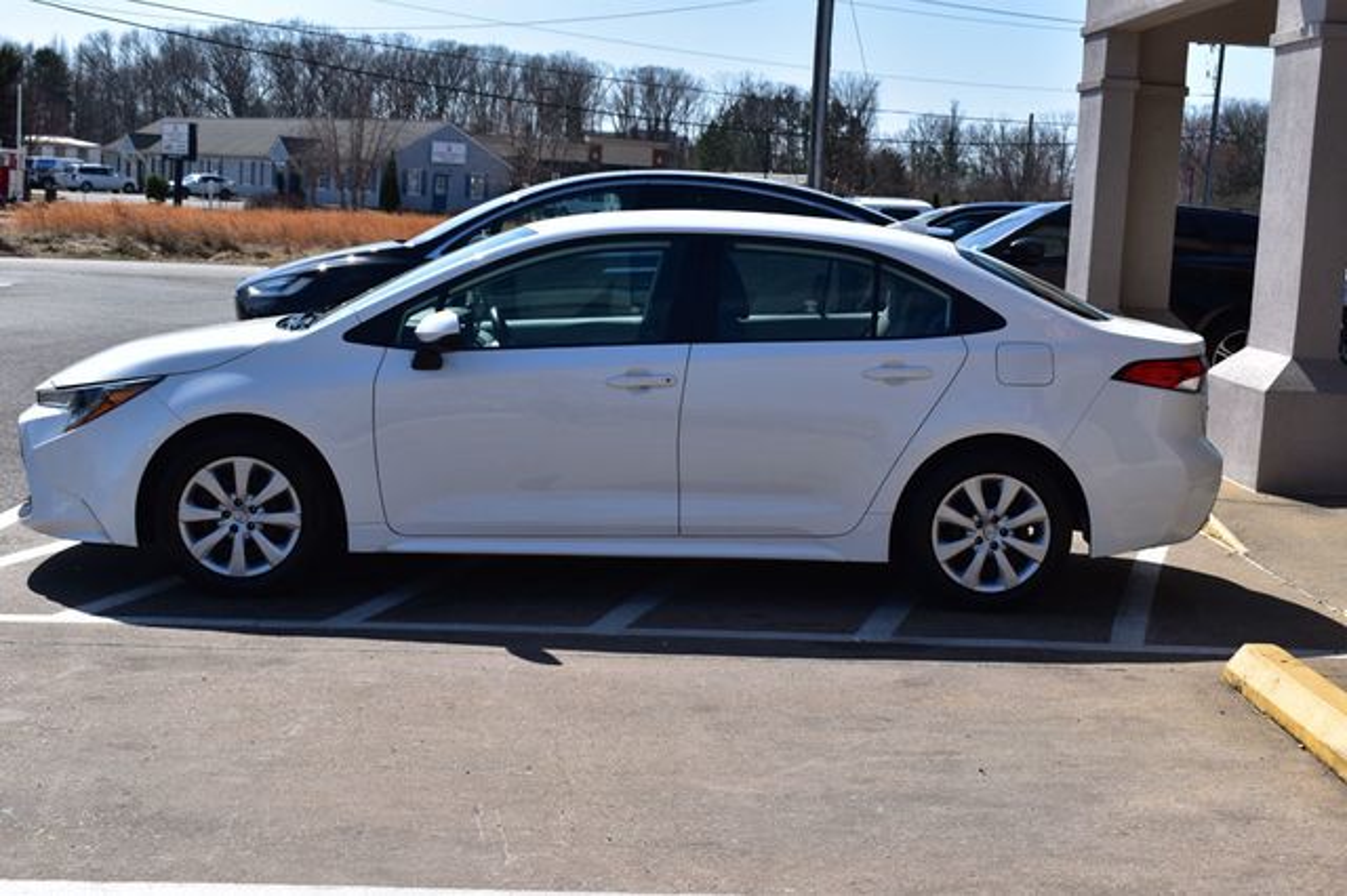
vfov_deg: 25.0
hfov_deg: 36.9
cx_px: 674
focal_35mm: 54
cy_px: 448
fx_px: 2019
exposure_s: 1/500
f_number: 11
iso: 250
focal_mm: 36
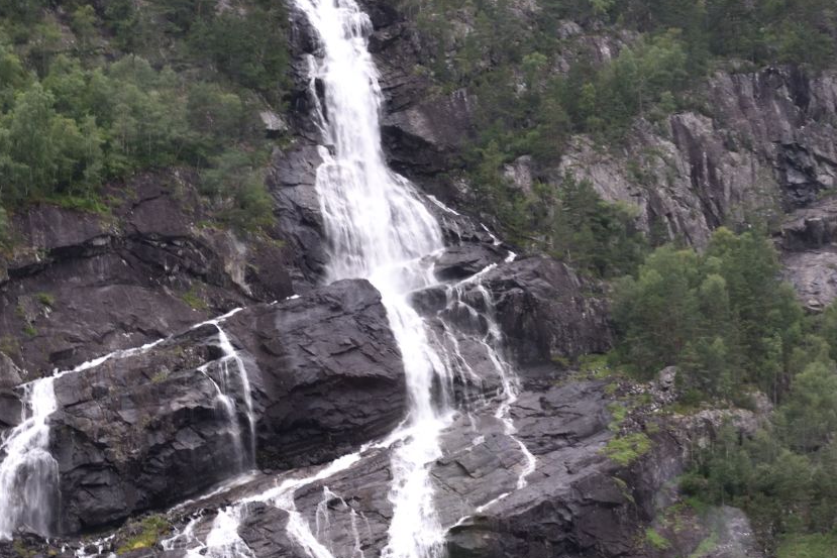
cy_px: 373
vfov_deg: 16.2
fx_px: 1953
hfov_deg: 24.1
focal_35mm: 84
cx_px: 304
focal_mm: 34
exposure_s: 1/40
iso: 1250
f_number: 11
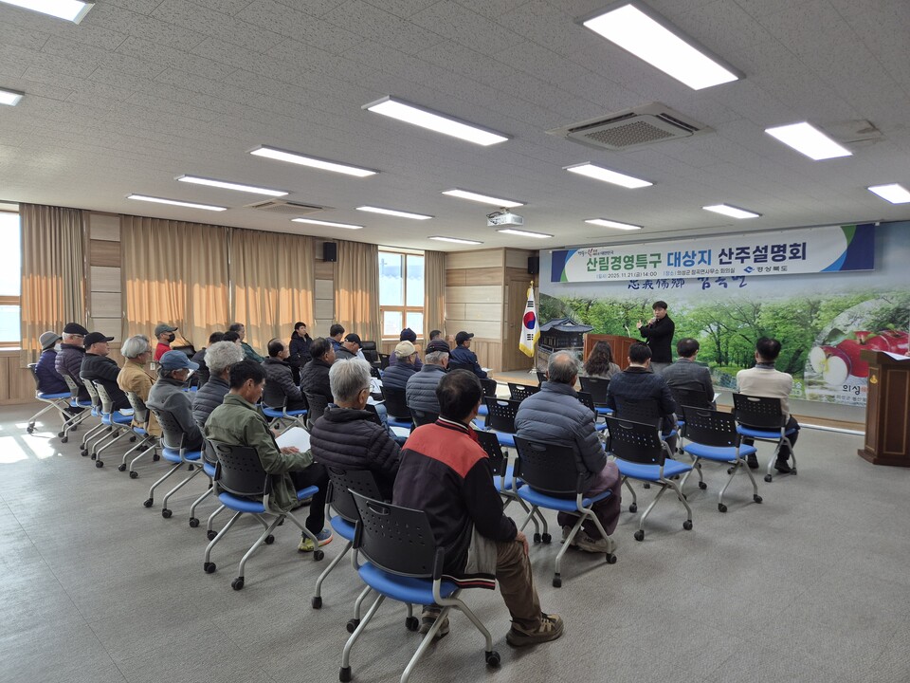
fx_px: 605
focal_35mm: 23
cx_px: 455
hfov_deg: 73.9
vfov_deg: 58.9
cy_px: 342
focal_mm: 5.4
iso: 64
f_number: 1.8
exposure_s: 1/120
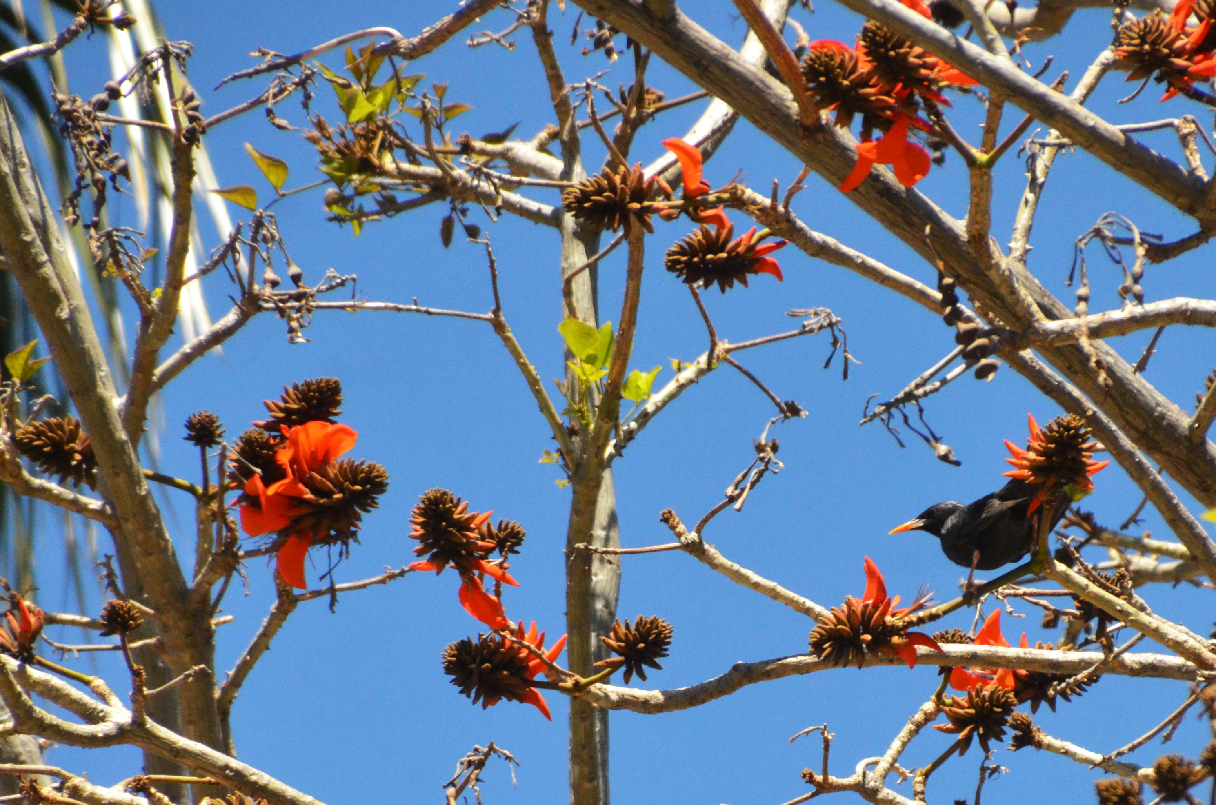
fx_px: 15168
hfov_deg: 4.6
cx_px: 608
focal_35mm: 450
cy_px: 402
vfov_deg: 3.0
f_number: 8
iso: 2500
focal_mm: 300
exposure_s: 1/4000
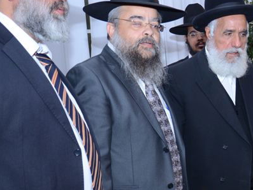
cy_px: 116
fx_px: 651
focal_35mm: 89
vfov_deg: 16.6
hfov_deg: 20.8
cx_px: 284
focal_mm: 24
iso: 500
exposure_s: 1/80
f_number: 5.6
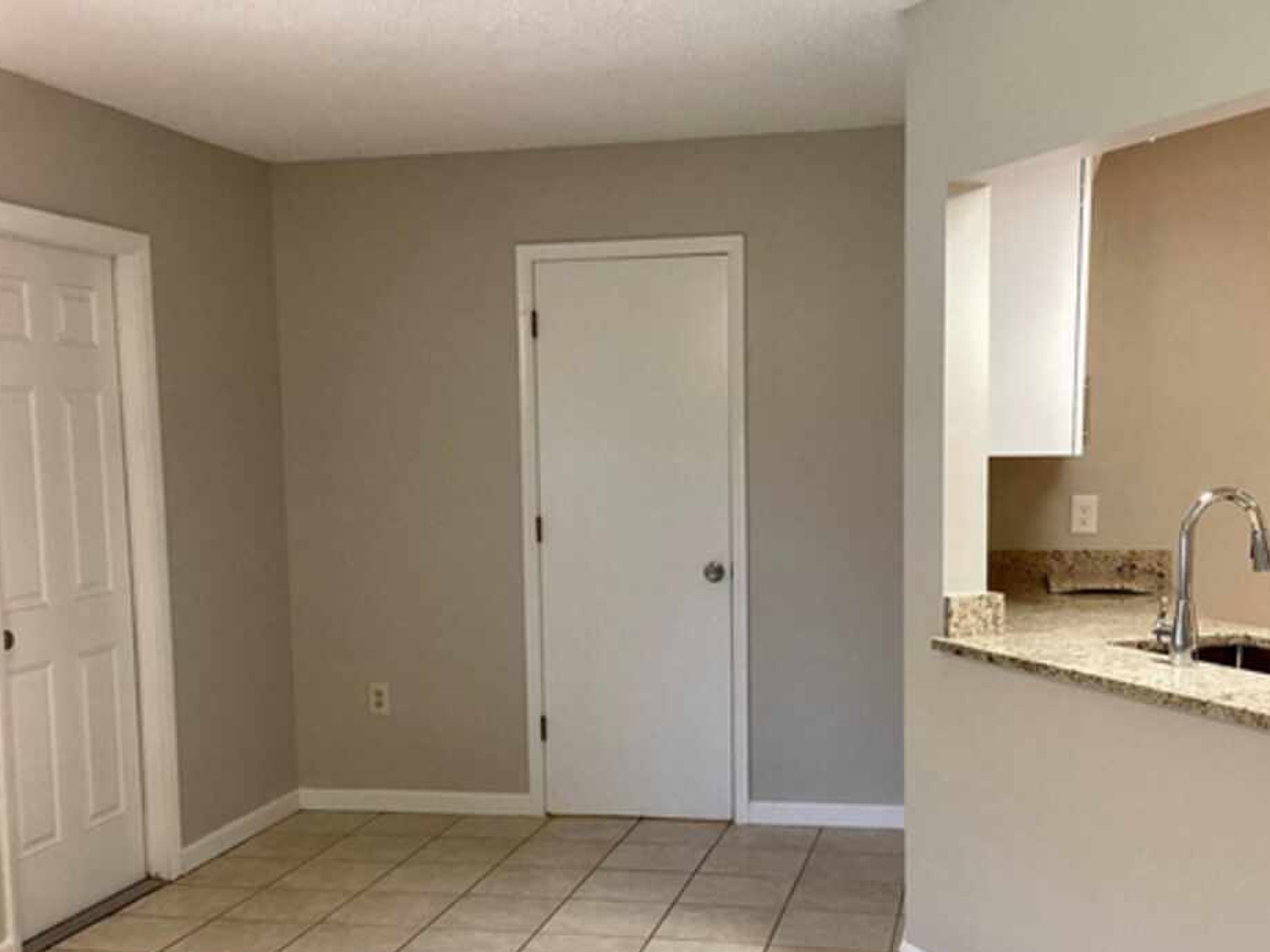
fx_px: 1577
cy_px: 616
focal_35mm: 43
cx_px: 618
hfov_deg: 43.9
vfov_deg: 33.4
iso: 125
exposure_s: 1/50
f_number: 2.4
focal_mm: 3.3
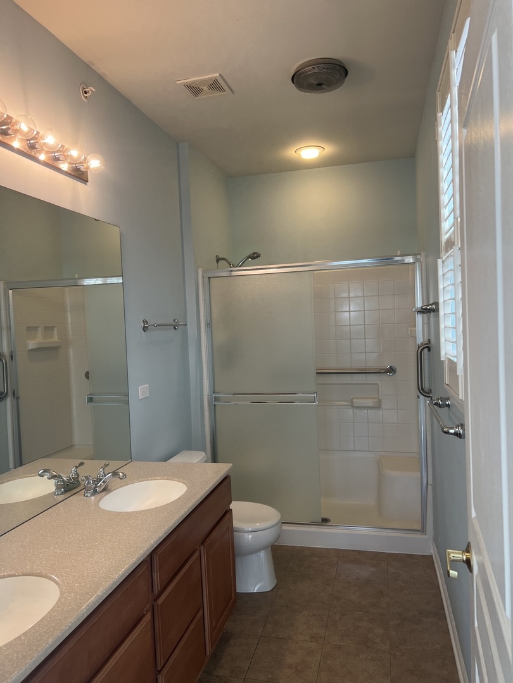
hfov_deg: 53.1
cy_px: 342
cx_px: 256
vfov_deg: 67.3
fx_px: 514
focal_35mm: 26
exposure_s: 1/120
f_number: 1.5
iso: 64
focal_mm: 5.7
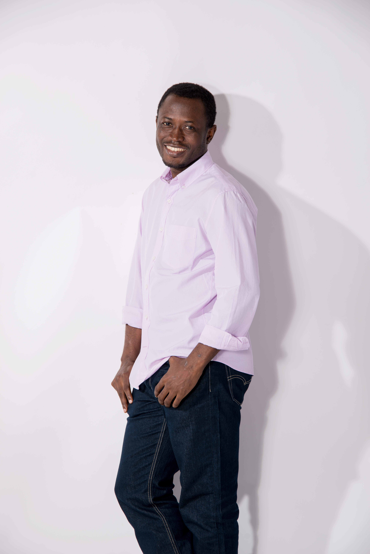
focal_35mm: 95
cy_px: 277
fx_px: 1463
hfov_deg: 14.4
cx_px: 185
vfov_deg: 21.5
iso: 100
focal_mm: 95
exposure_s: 1/160
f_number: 7.1
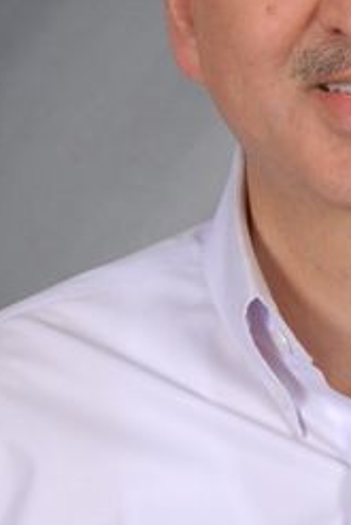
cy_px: 100
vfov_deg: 7.6
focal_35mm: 272
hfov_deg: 5.0
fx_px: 3972
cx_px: 377
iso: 100
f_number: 10
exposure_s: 1/125
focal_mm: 70
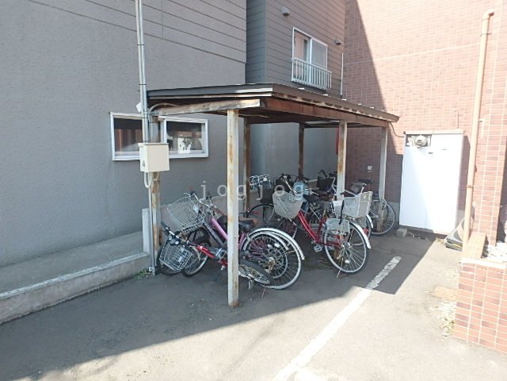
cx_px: 254
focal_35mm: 21
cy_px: 190
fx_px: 308
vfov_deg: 63.4
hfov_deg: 79.0
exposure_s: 1/250
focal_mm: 3.7
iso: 125
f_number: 3.5
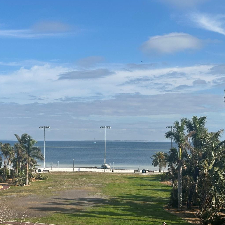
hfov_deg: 26.1
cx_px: 95
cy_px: 129
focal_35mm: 66
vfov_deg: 26.1
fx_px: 485
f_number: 1.78
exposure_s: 1/5000
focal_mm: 6.86
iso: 64
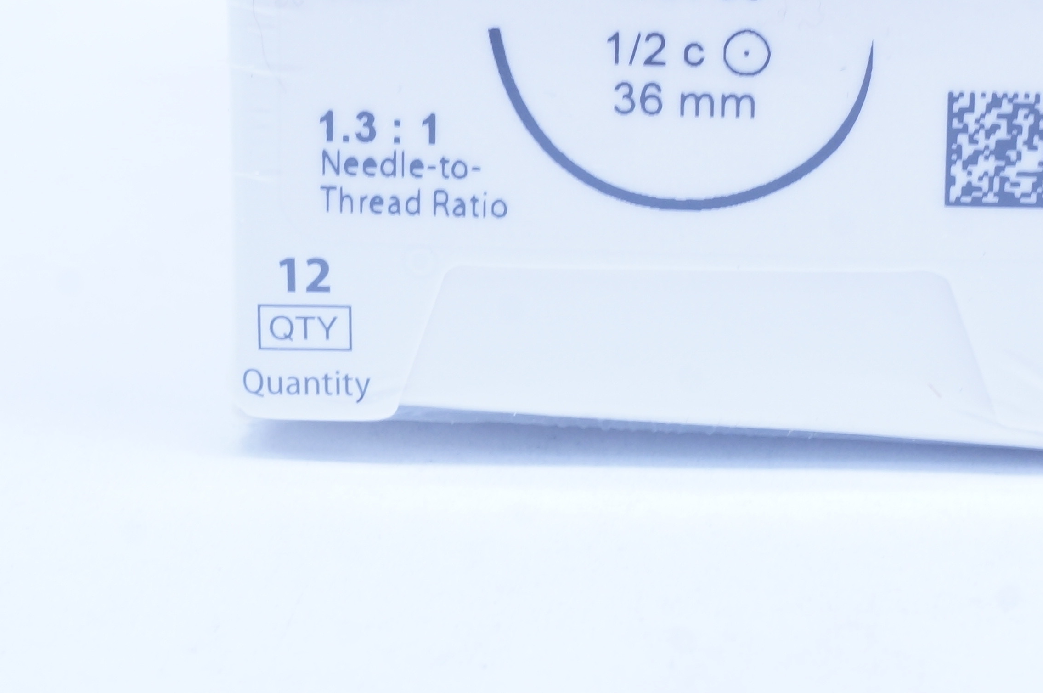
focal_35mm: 107
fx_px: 3099
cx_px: 713
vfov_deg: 12.6
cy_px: -32
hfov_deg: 19.0
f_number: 14
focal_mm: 33
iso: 400
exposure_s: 1/10
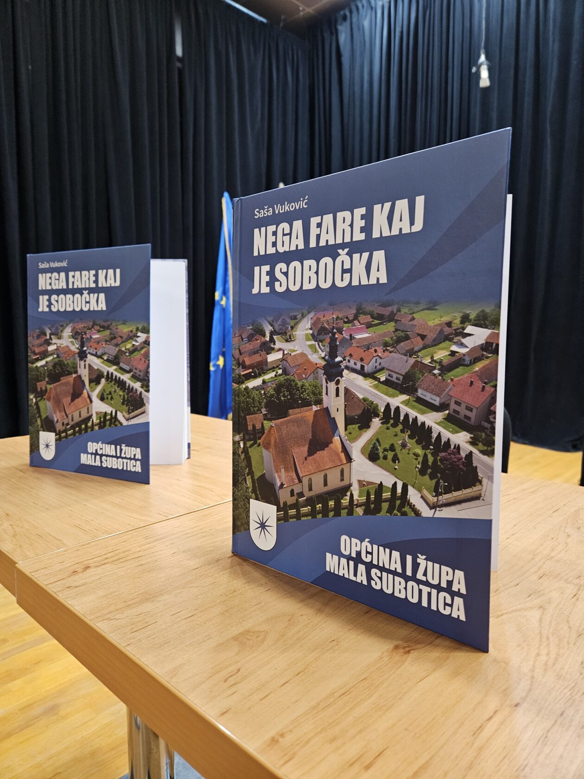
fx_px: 517
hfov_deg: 58.9
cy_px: 390
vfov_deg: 73.9
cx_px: 292
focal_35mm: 23
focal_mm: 5.4
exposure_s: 1/50
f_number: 1.8
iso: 640
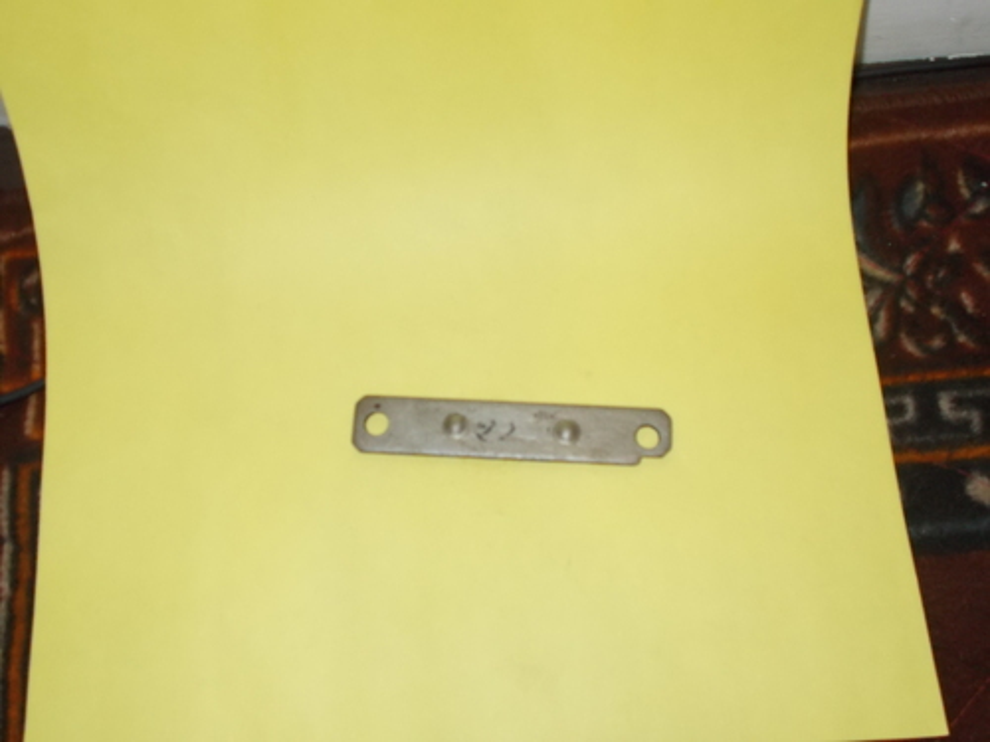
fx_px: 1115
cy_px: 371
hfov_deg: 47.9
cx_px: 495
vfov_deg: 36.8
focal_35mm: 39
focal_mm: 6.9
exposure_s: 1/30
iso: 200
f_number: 3.9
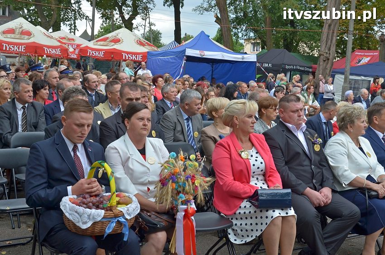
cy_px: 128
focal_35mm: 57
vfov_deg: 23.7
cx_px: 192
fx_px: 608
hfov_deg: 35.1
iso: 500
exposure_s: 1/250
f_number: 8
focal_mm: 38
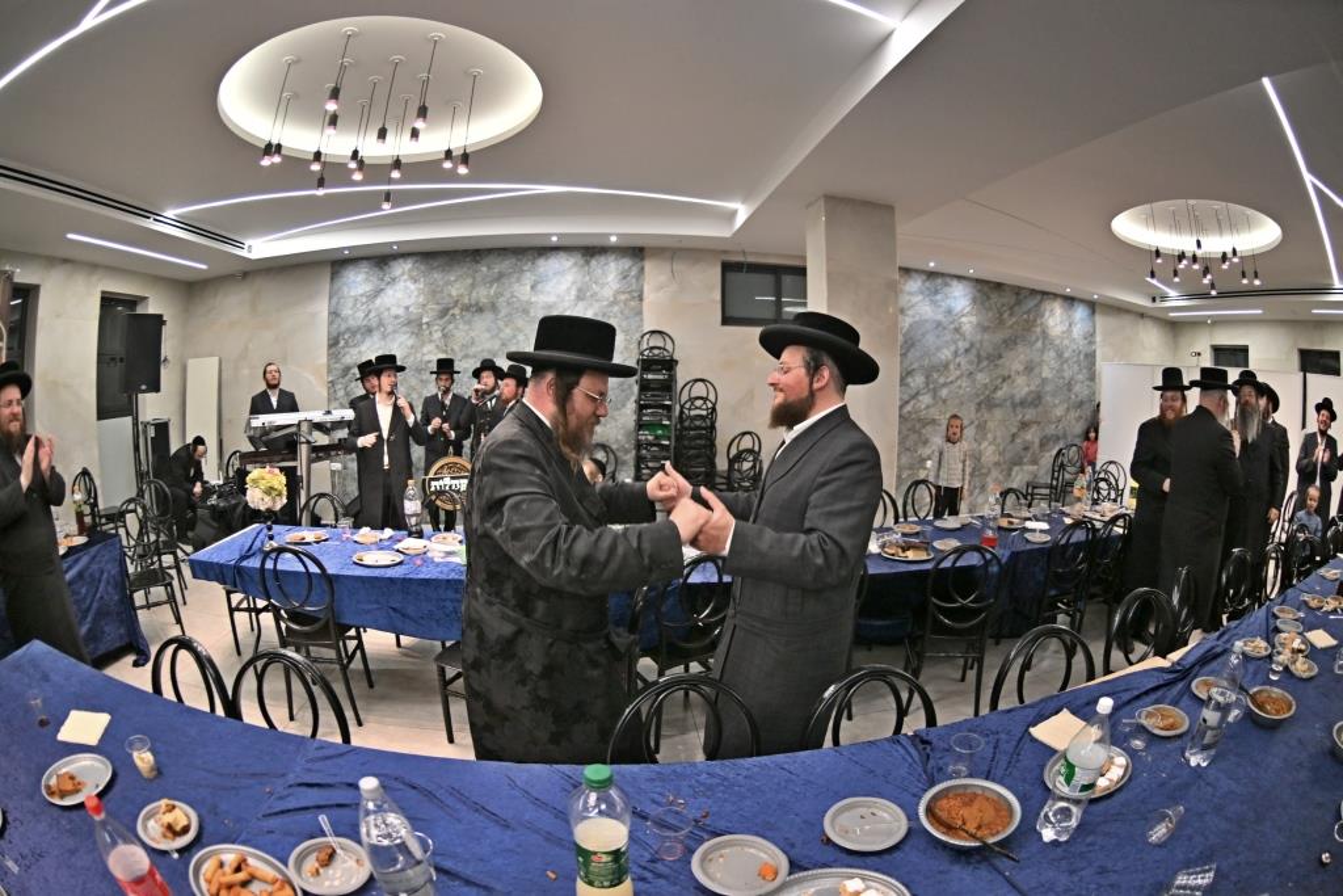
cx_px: 672
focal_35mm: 15
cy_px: 448
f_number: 2.8
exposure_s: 1/160
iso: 400
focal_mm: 10.5
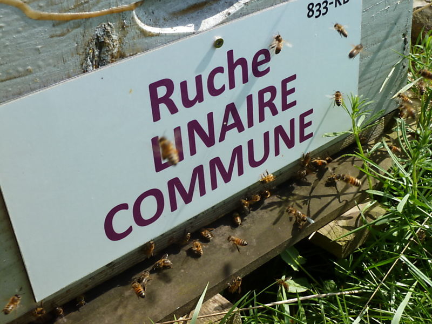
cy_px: 162
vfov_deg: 30.3
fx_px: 599
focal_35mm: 48
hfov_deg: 39.7
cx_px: 216
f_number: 4
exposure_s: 1/320
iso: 80
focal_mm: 7.9
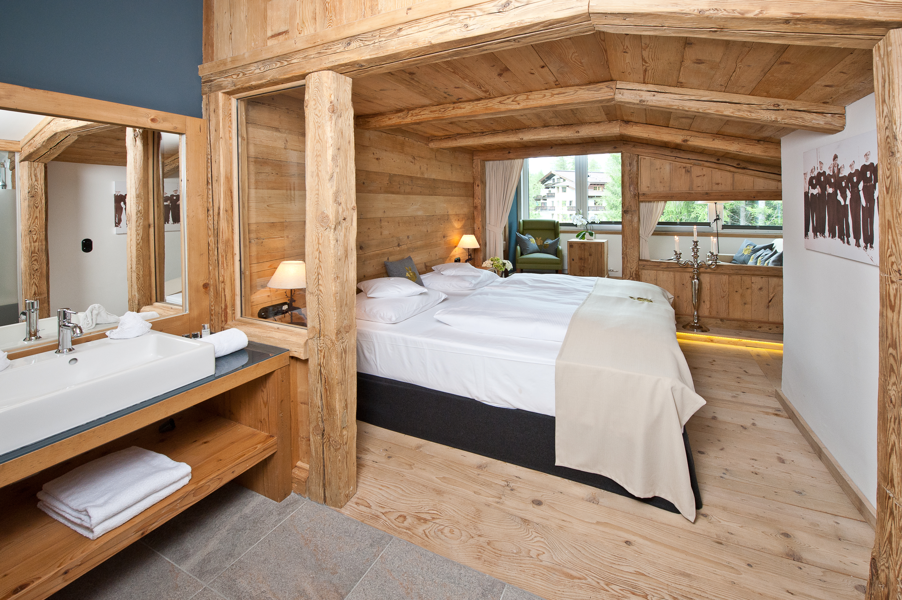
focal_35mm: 14
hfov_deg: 104.3
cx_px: 451
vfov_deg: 81.1
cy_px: 300
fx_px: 351
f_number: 8
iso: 800
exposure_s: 1/80
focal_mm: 14
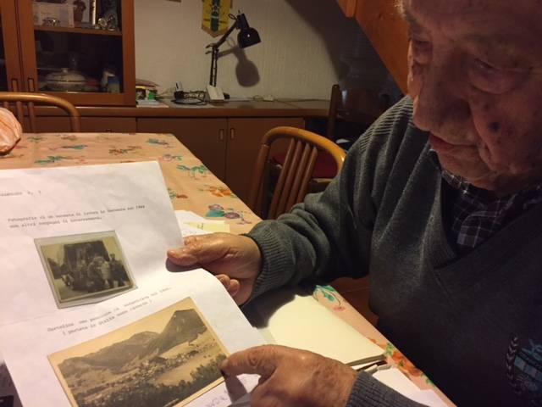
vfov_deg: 48.2
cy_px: 204
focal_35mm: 29
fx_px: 454
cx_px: 271
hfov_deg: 61.7
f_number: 2.2
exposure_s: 1/33
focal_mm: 4.15
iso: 250
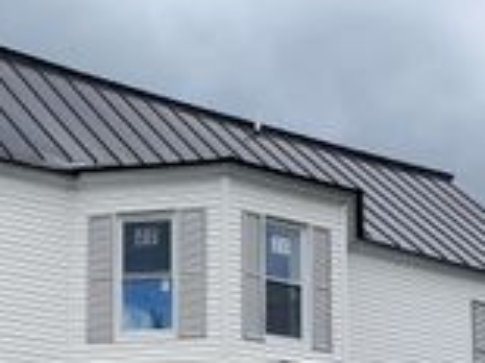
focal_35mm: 84
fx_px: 1176
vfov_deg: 17.0
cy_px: 405
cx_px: 122
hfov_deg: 23.1
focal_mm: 4.3
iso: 50
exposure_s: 1/1332
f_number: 2.4
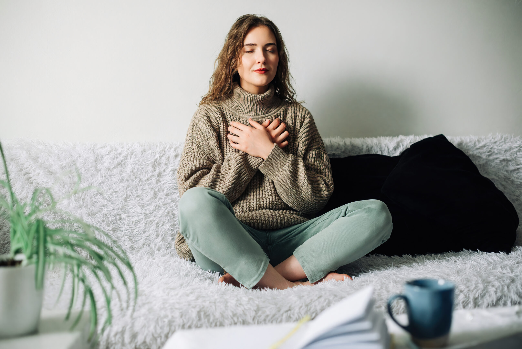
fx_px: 725
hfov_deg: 39.6
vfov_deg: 27.0
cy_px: 174
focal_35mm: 50
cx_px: 261
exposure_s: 1/160
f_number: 2.5
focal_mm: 50
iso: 1250
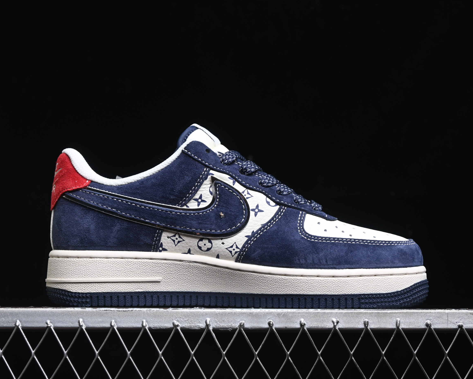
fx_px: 1190
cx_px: 235
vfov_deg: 18.1
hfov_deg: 22.5
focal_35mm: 85
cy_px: 190
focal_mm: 50
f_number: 6.3
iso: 160
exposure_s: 1/50
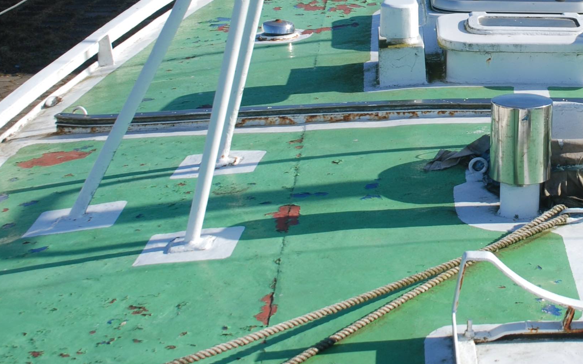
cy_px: 23
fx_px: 1799
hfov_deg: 18.1
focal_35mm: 113
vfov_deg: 11.5
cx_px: 525
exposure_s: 1/200
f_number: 7.1
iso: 100
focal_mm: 31
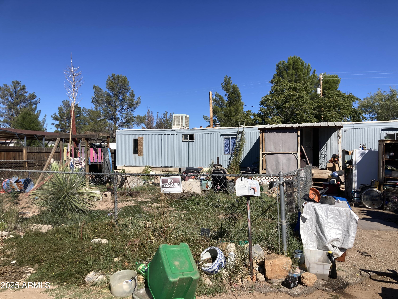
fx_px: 322
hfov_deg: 63.4
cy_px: 150
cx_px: 199
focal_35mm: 28
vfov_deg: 49.7
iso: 20
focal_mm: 3.99
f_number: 1.8
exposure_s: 1/2433
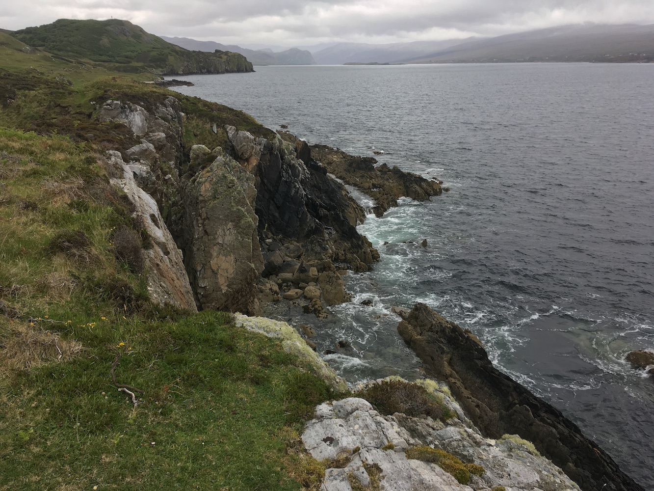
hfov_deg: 61.7
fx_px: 548
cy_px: 246
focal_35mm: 29
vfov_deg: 48.2
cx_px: 327
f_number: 2.2
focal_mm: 4.15
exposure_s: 1/343
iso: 25
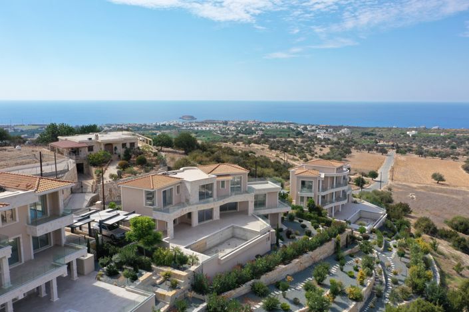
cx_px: 234
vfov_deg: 46.4
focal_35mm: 28
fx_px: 365
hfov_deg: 65.5
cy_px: 156
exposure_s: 1/500
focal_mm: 10.26
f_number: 5.6
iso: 100
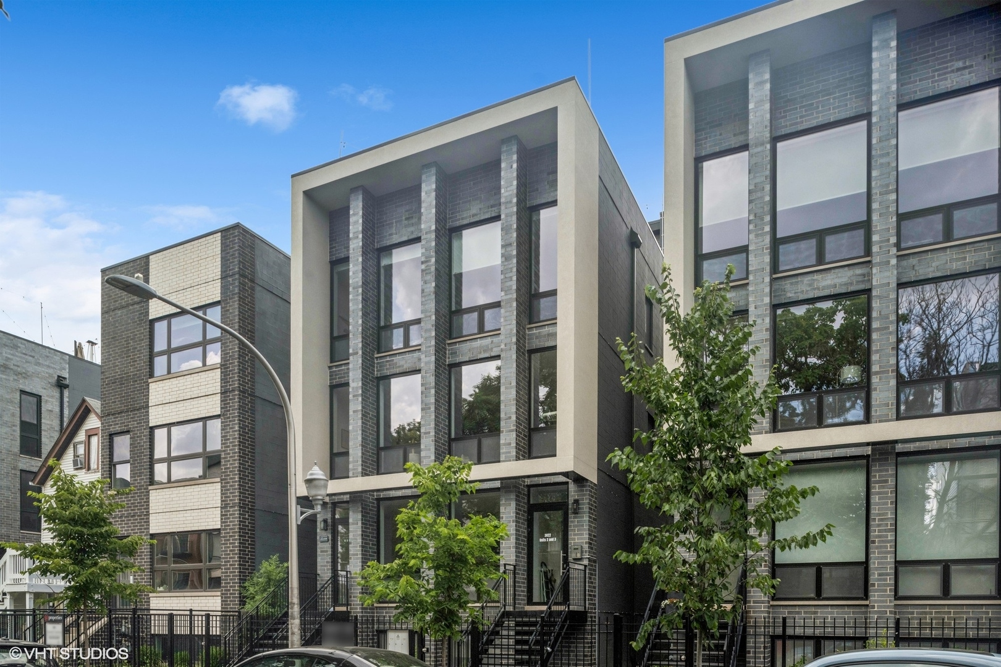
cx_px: 500
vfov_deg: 53.1
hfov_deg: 73.7
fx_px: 667
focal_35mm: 24
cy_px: 334
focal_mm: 24
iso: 200
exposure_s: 1/1000
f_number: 8
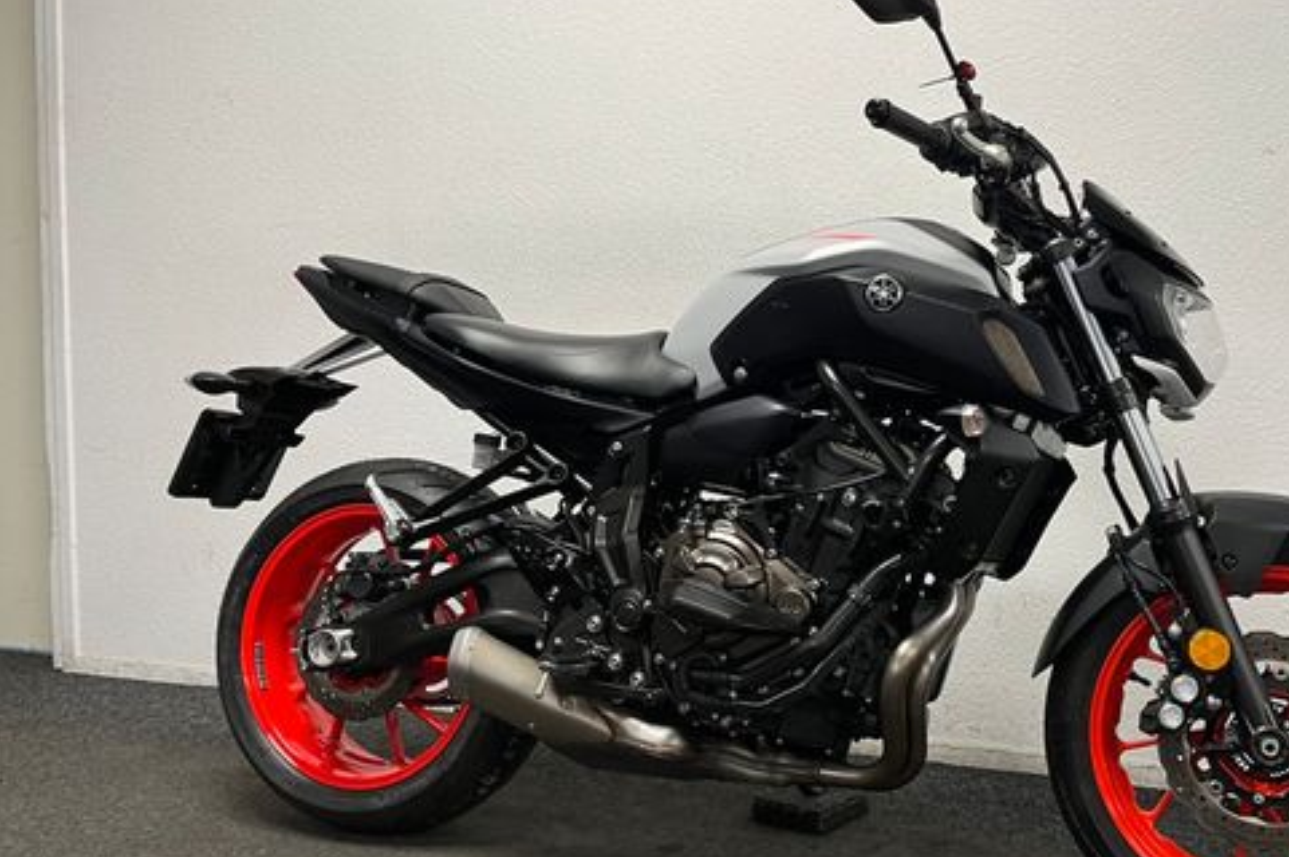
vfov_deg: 36.8
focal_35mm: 36
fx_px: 1288
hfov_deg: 52.4
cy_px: 485
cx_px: 833
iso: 80
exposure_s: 1/50
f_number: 1.6
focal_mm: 5.1
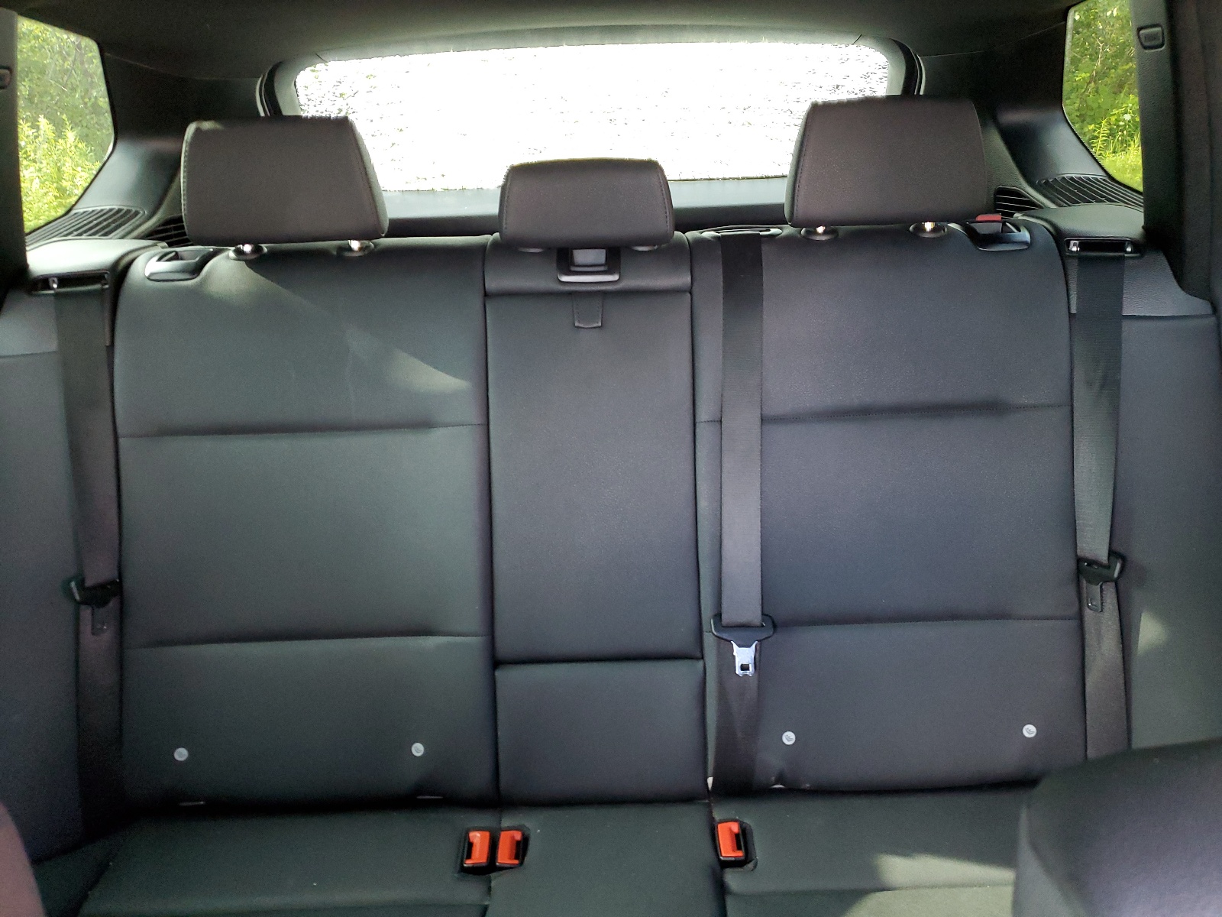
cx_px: 611
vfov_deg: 53.1
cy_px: 458
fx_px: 918
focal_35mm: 26
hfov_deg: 67.3
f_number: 1.5
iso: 289
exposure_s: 1/60.2
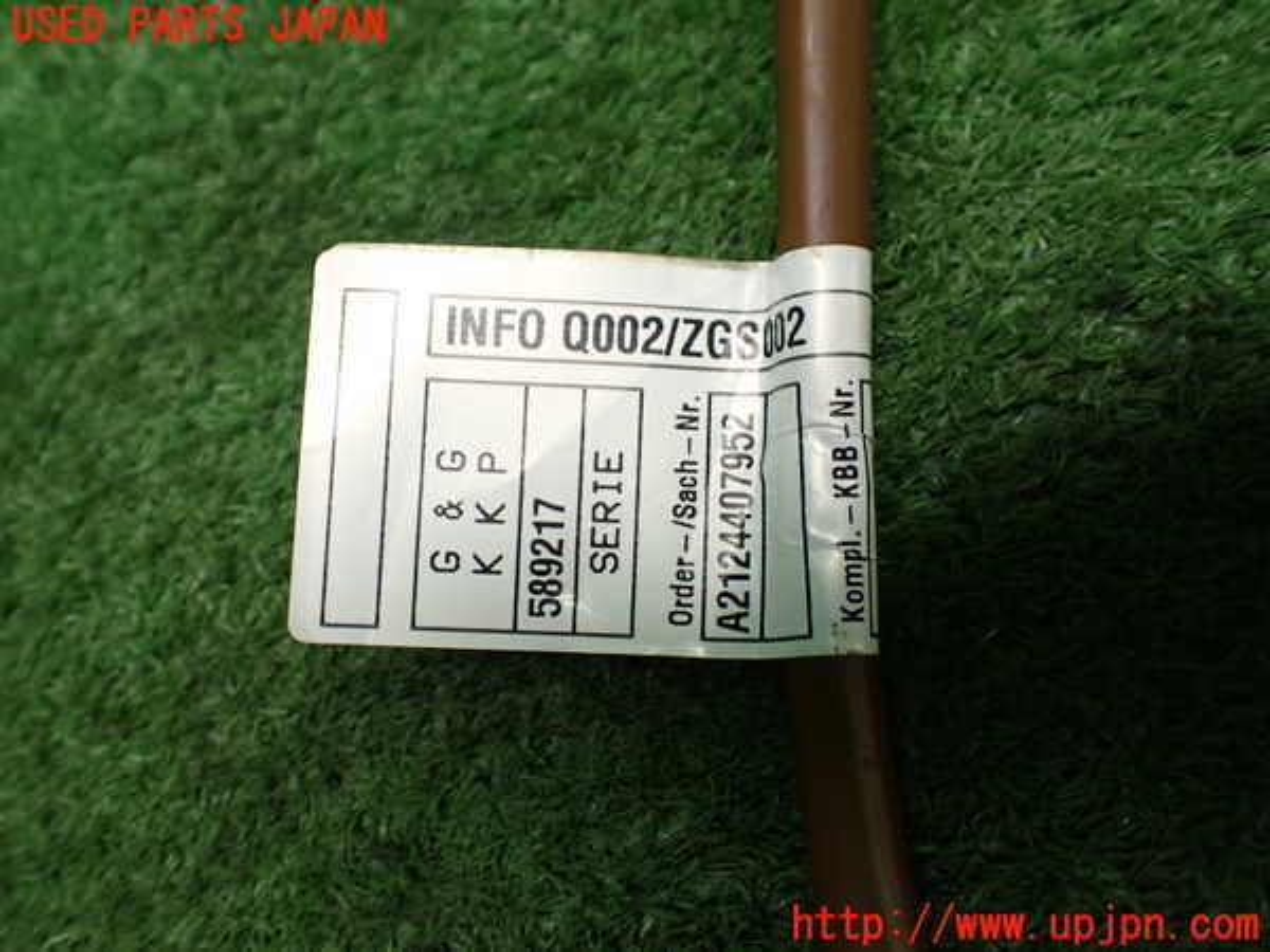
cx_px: 635
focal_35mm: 30
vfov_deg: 46.8
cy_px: 476
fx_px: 1101
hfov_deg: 60.0
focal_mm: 5.4
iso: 400
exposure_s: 1/125
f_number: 2.3
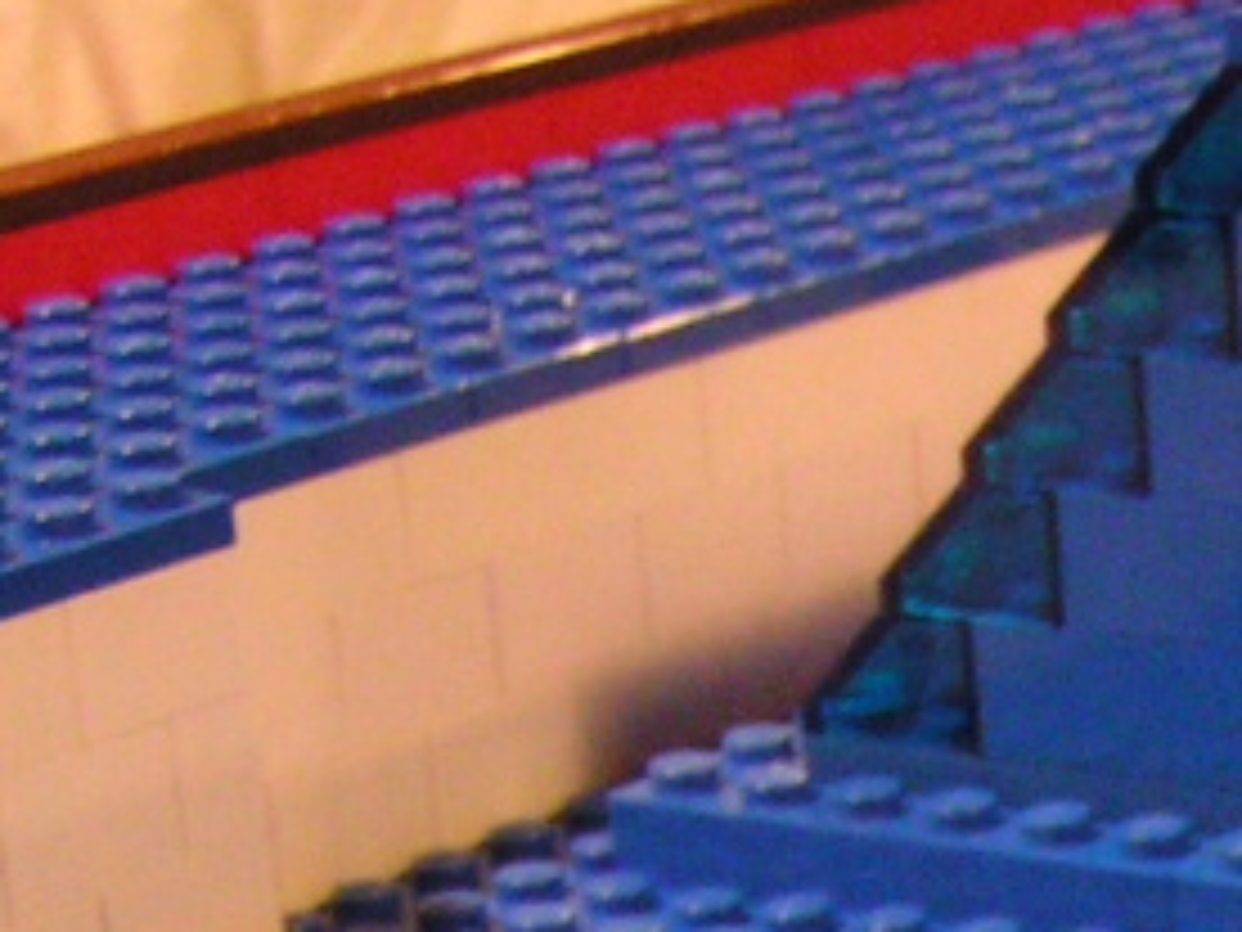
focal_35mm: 176
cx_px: 1890
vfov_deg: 7.9
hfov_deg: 10.8
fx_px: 6315
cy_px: 2107
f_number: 2.8
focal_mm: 5.8
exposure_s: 1/10
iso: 200
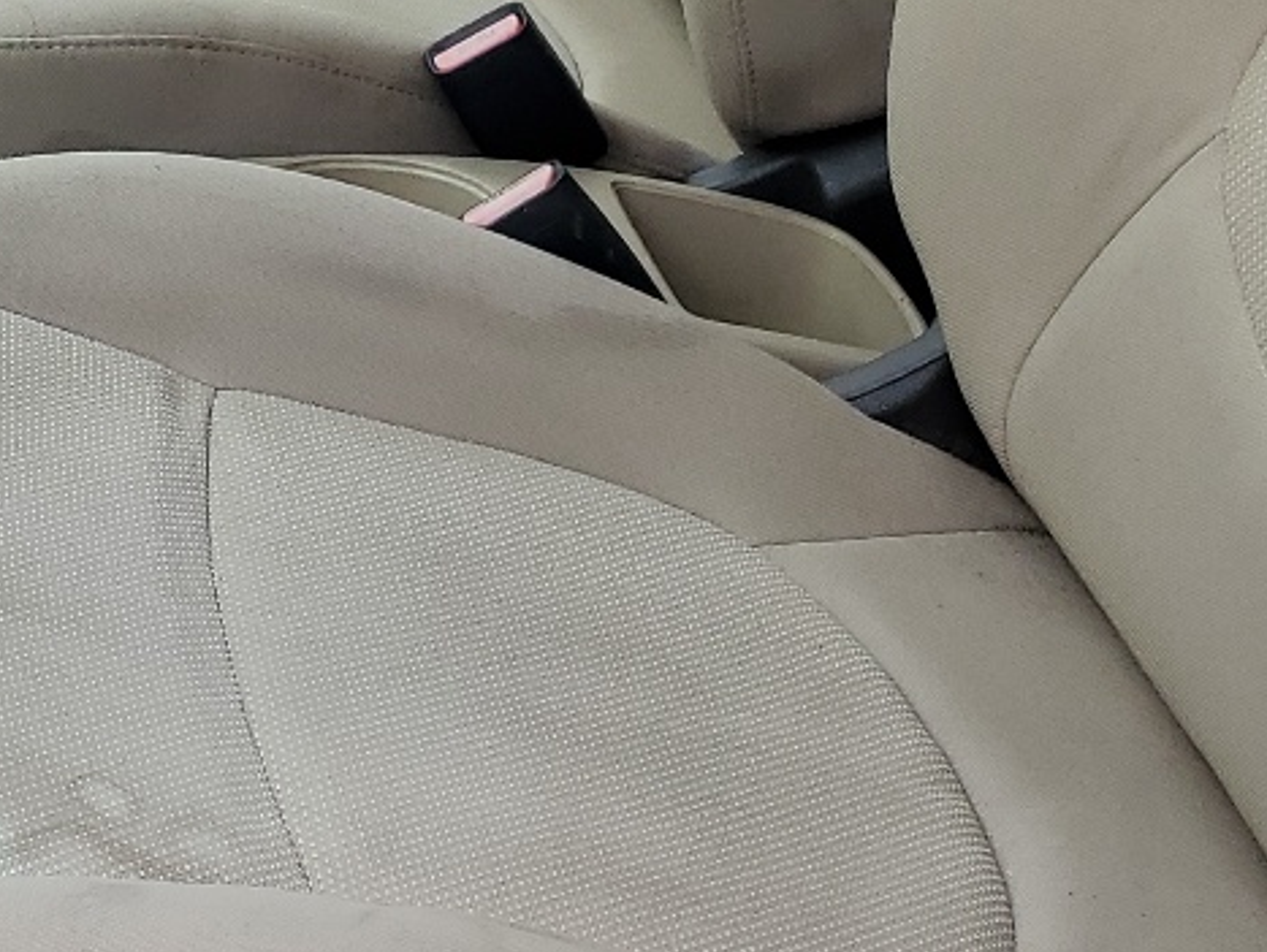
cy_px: 19
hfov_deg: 19.2
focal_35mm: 89
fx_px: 3260
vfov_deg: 16.3
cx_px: -638
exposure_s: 1/833
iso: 50
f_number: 1.5
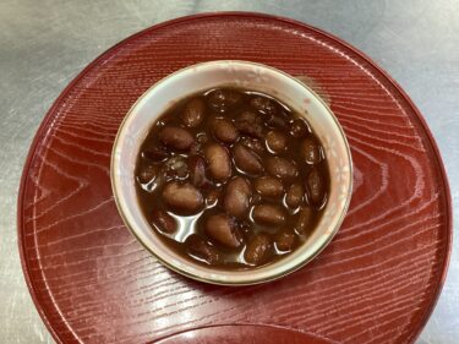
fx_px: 411
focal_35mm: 31
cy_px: 172
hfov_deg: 58.4
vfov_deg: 45.4
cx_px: 230
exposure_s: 1/33
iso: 320
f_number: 2.4
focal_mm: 3.3
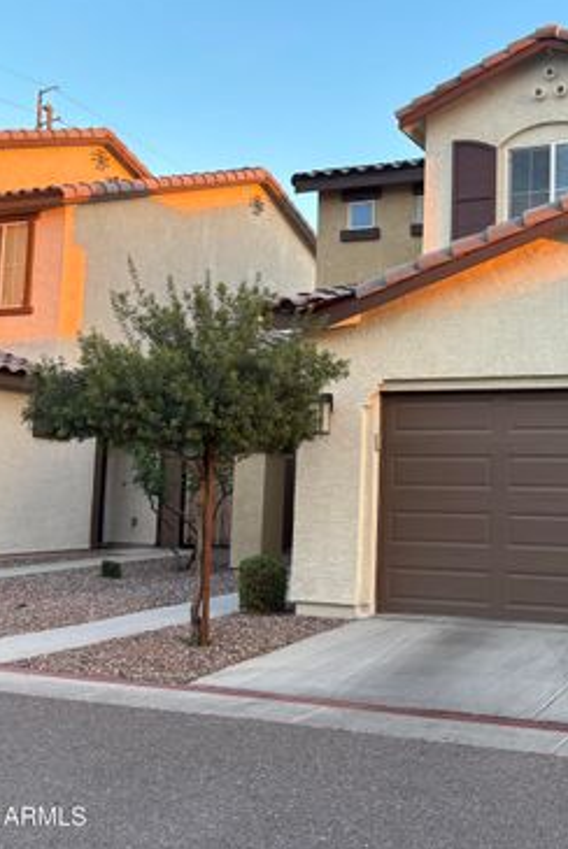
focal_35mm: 37
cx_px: 521
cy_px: 420
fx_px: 874
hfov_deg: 33.9
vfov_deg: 51.8
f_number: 1.6
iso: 80
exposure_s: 1/121
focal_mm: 5.96
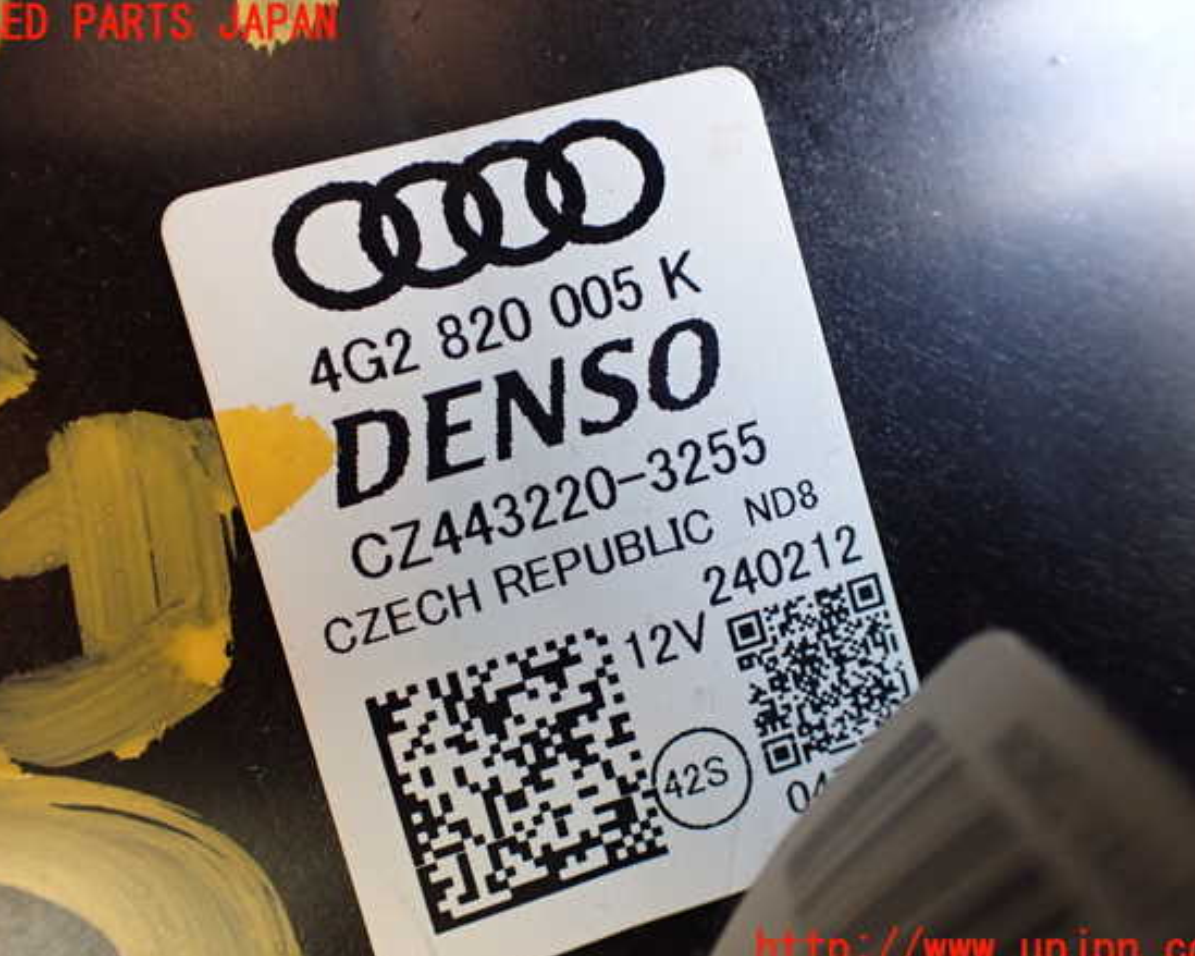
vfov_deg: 45.8
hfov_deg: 55.7
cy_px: 488
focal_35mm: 32
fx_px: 1132
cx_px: 594
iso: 500
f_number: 2.3
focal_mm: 5.4
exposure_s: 1/125
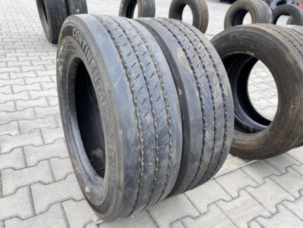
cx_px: 152
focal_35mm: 26
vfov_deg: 53.1
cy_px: 114
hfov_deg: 67.3
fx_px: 228
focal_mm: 4.25
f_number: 1.8
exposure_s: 1/437
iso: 32
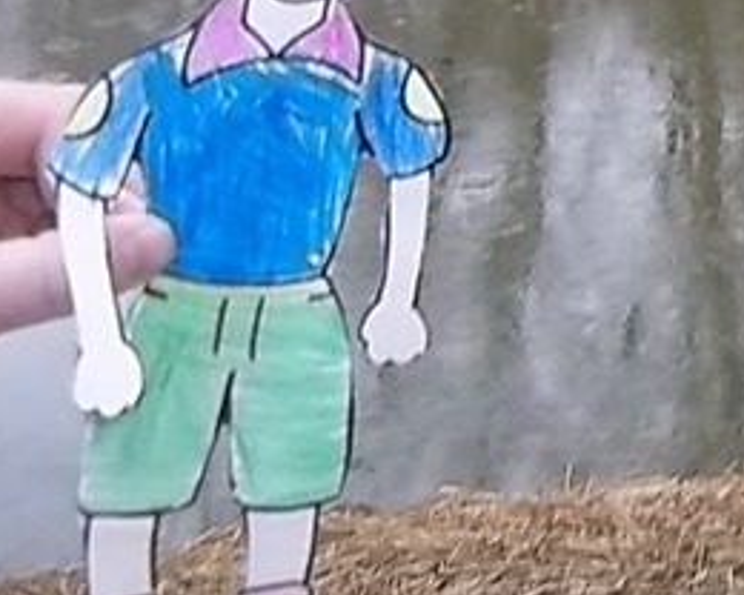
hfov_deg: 14.5
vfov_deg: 11.9
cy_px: -266
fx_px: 2730
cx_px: 1096
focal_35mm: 124
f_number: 3.3
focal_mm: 5.9
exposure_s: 1/30
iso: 80
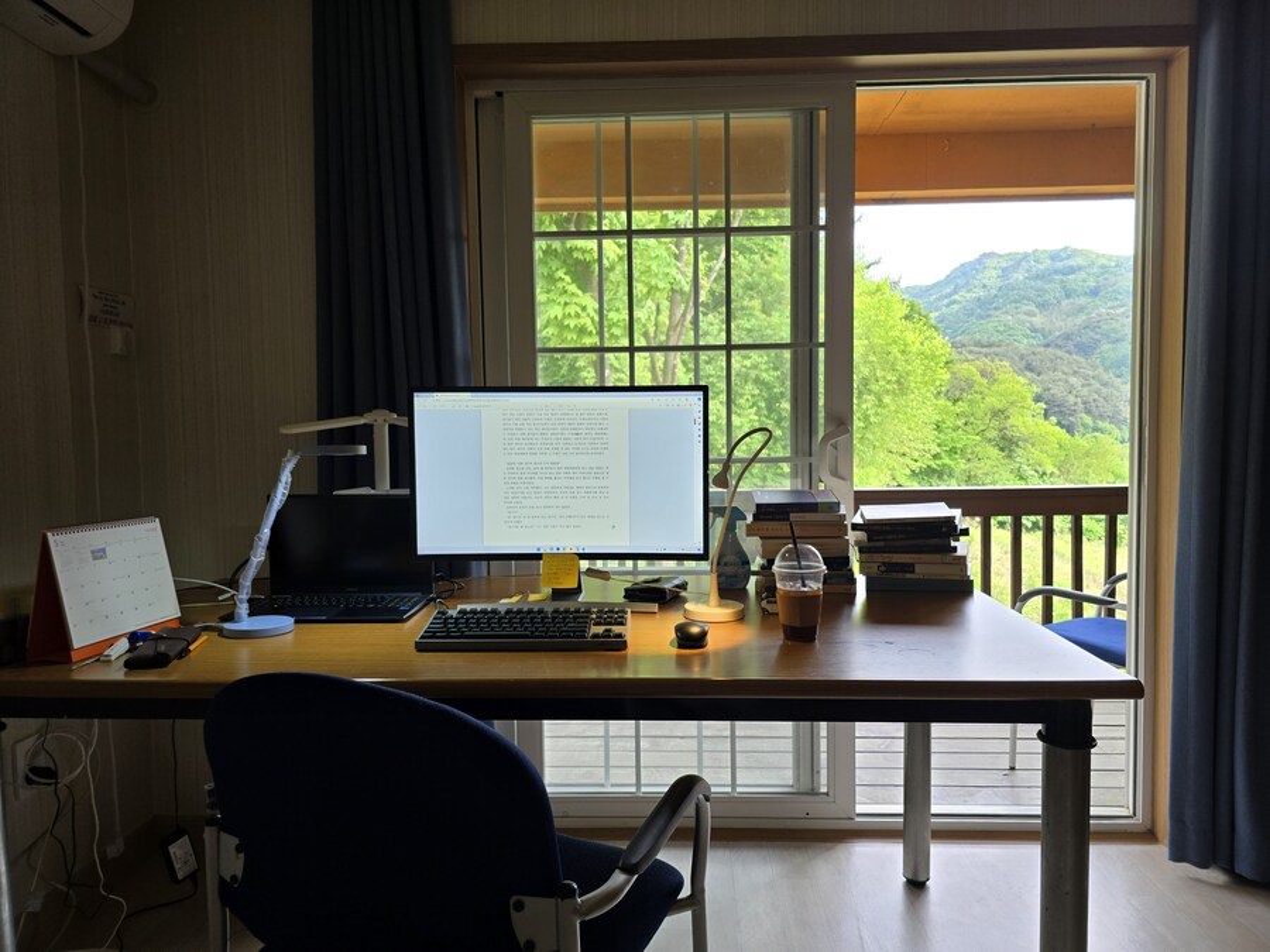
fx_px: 844
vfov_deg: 58.9
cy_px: 476
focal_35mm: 23
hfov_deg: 73.9
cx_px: 635
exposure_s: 1/180
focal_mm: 6.3
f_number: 1.7
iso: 80
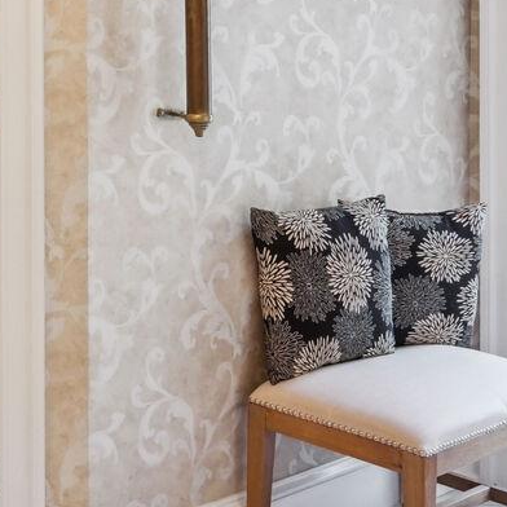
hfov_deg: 25.6
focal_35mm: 60
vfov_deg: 27.8
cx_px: -101
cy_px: 74
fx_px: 994
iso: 800
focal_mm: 16
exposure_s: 1/25
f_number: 9
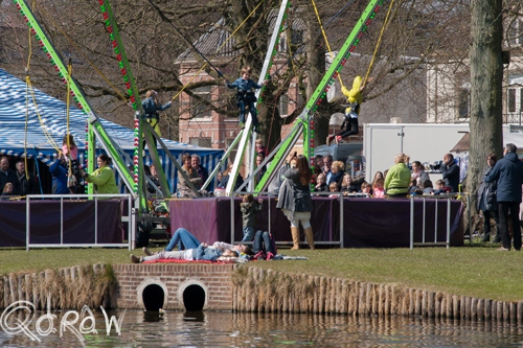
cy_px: 174
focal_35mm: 150
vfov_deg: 9.1
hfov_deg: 13.7
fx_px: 2178
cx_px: 262
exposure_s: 1/250
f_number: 7.1
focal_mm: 100
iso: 100
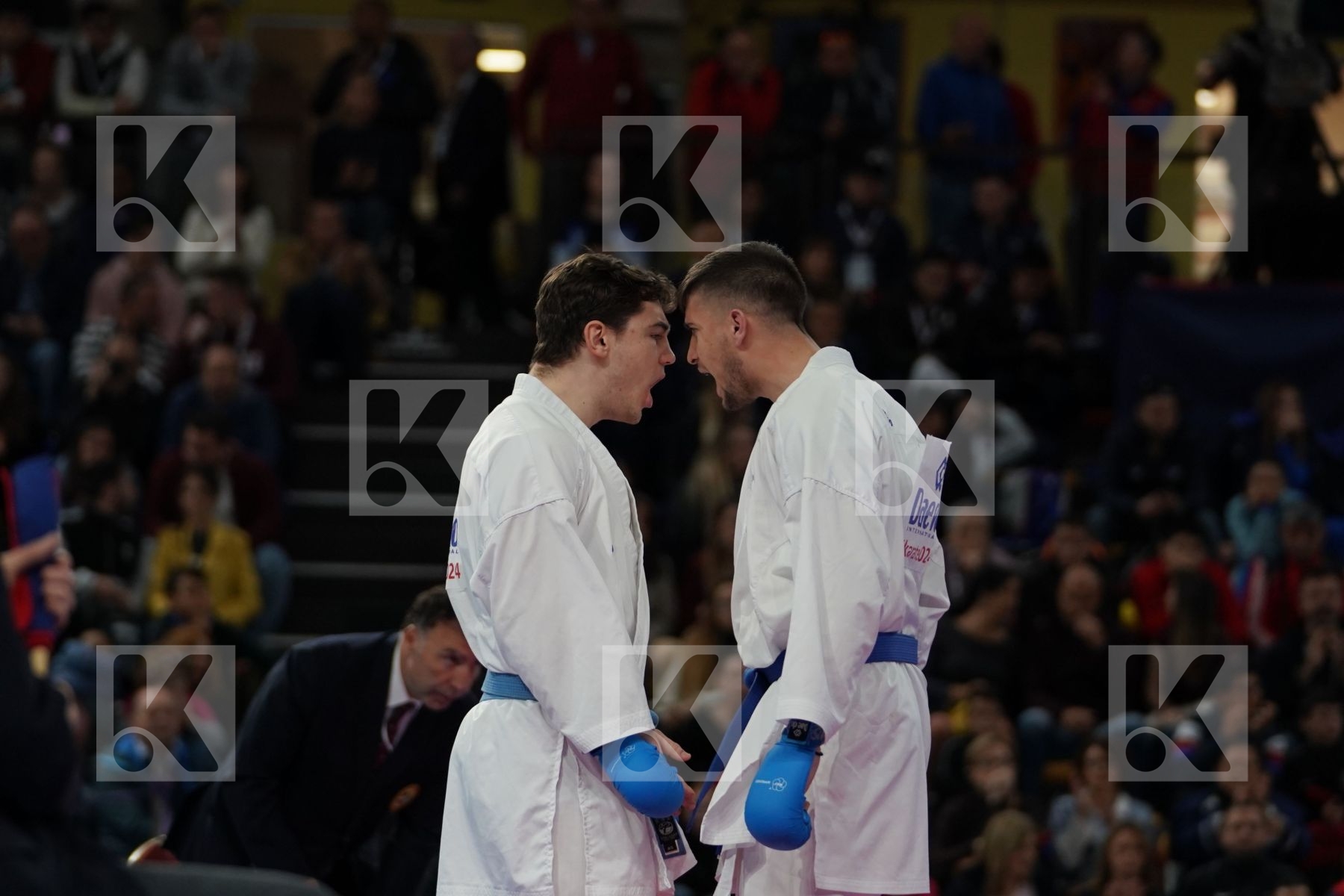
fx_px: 7167
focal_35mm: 192
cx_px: 672
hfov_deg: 10.7
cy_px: 448
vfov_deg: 7.2
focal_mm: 128
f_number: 2.8
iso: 1250
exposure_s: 1/1000
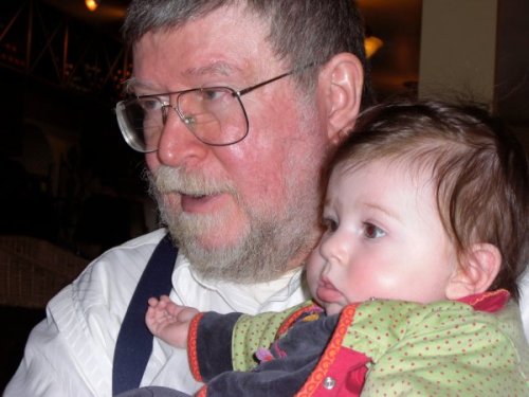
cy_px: 198
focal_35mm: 79
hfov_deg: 24.7
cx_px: 264
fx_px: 1207
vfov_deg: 18.7
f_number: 4.1
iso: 100
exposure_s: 1/60
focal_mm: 12.8
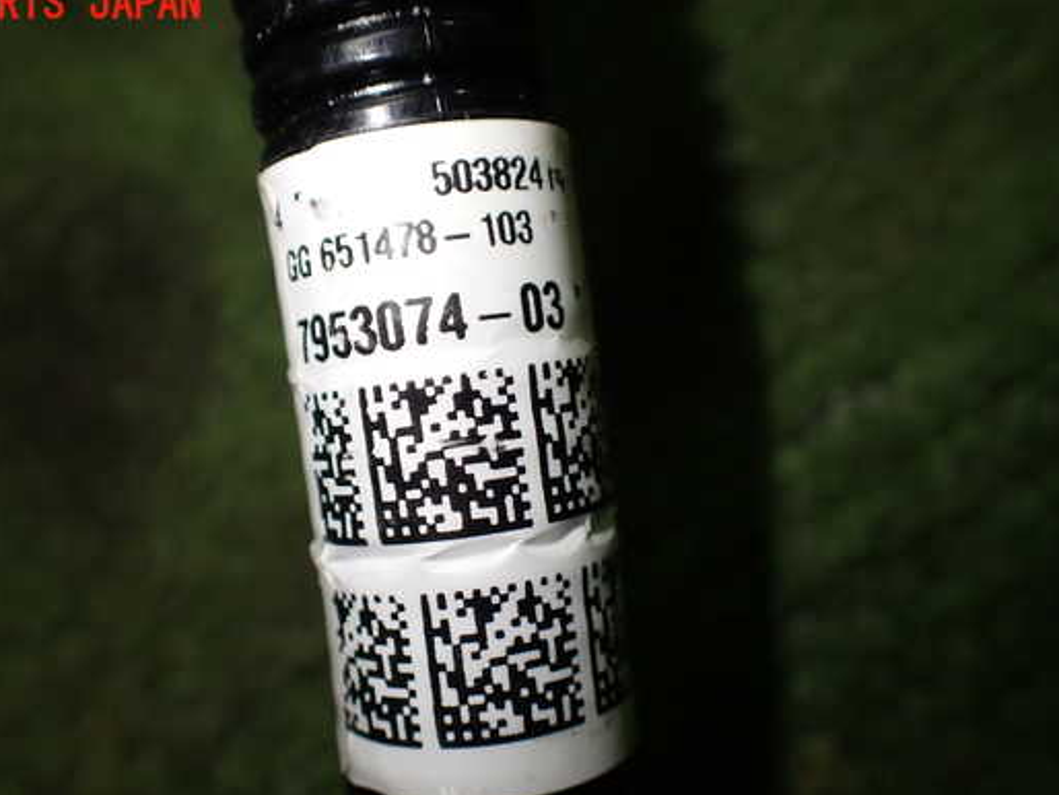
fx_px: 1071
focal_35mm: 35
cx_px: 445
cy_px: 443
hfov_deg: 52.4
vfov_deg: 40.7
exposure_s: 1/125
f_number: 2.3
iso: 125
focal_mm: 5.4
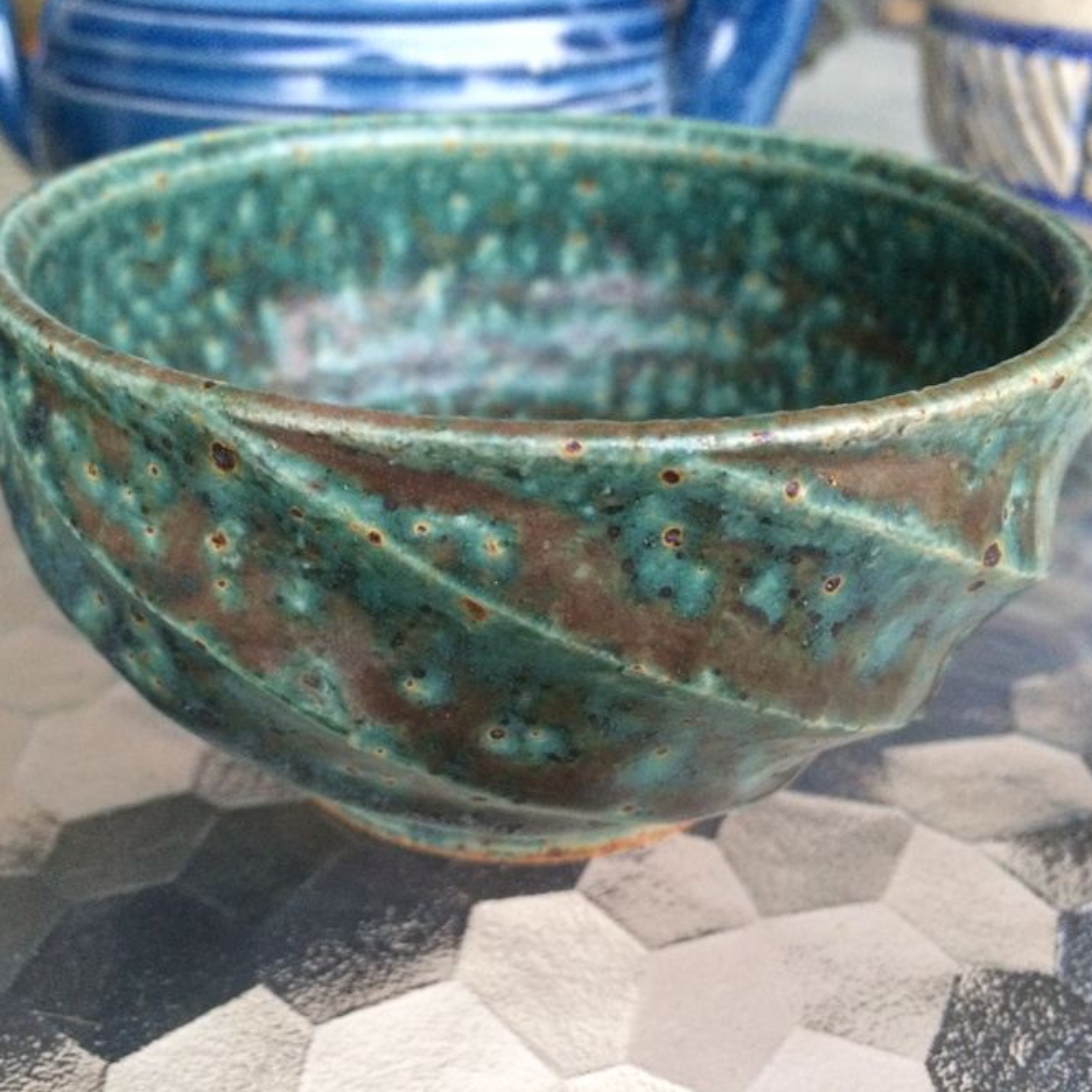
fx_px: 1285
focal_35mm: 36
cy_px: 544
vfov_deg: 46.0
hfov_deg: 45.8
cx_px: 448
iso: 200
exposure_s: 1/30
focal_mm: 4.12
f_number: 2.2
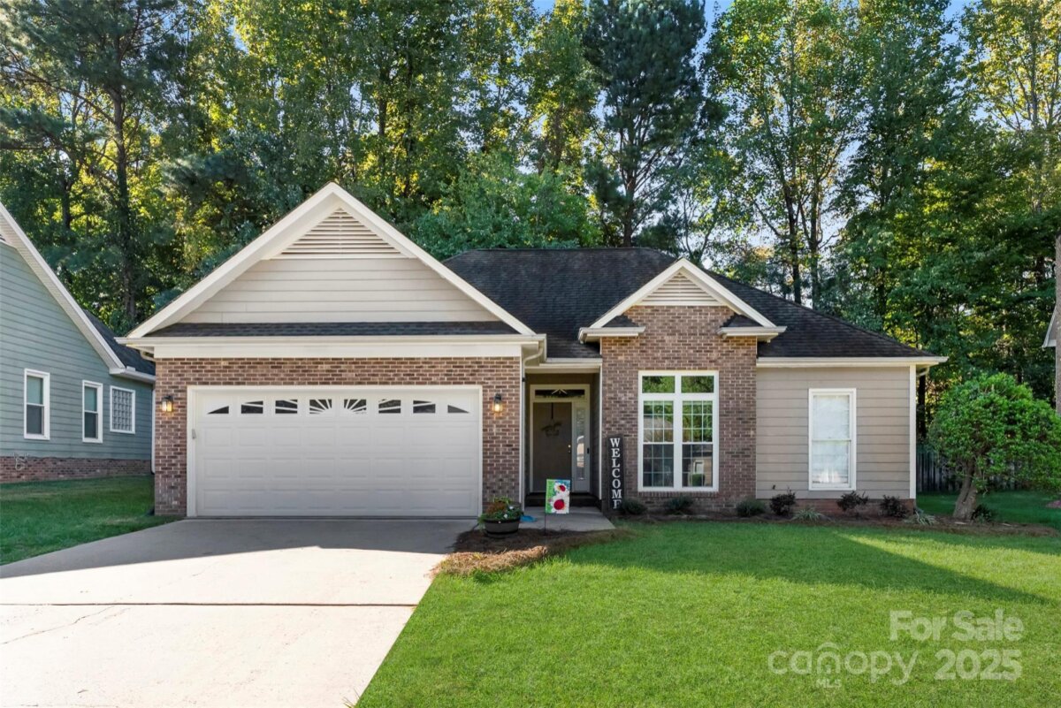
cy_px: 354
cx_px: 530
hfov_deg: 73.7
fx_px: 708
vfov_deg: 53.2
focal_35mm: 24
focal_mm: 24
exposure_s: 1/1250
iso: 2500
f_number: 9
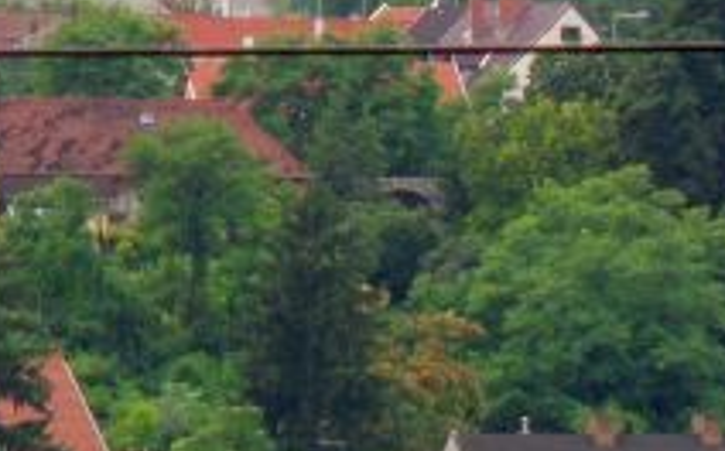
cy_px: 147
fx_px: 18948
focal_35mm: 960
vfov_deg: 1.4
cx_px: 280
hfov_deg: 2.2
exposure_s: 1/90
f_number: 5.8
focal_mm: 42
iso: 80
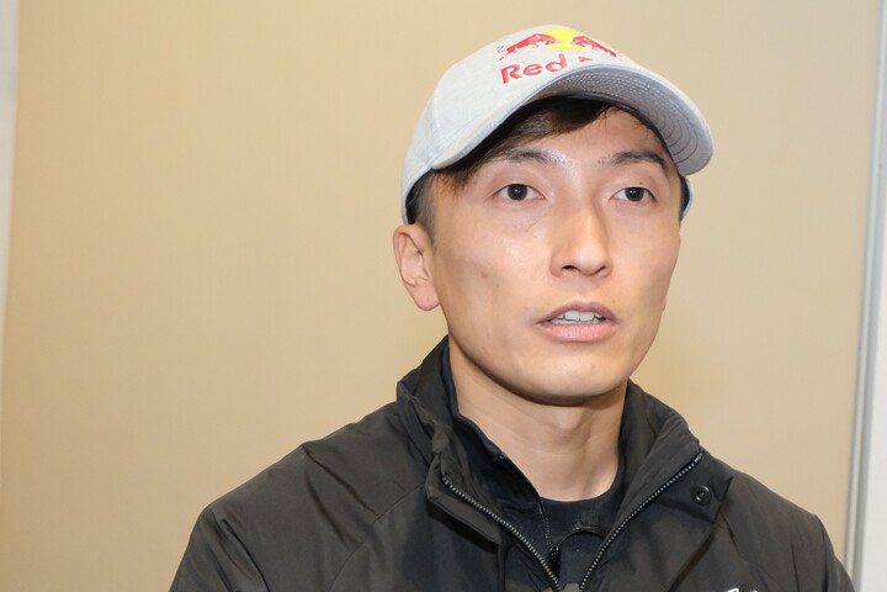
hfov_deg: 30.1
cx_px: 444
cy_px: 296
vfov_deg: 20.3
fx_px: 1651
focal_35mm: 67
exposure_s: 1/60
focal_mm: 44.5
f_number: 5.6
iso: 6400
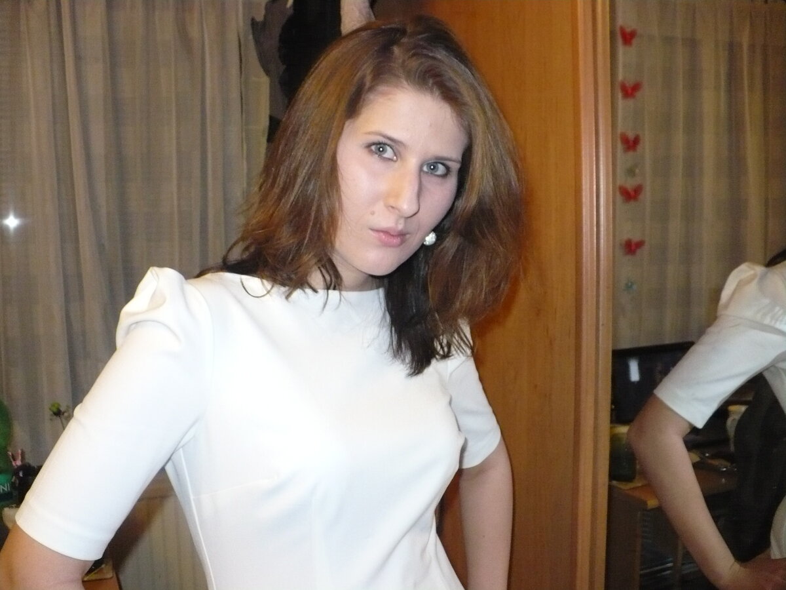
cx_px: 393
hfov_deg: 50.1
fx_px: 840
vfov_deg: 38.7
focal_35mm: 37
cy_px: 295
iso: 400
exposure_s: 1/30
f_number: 2.8
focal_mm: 6.1
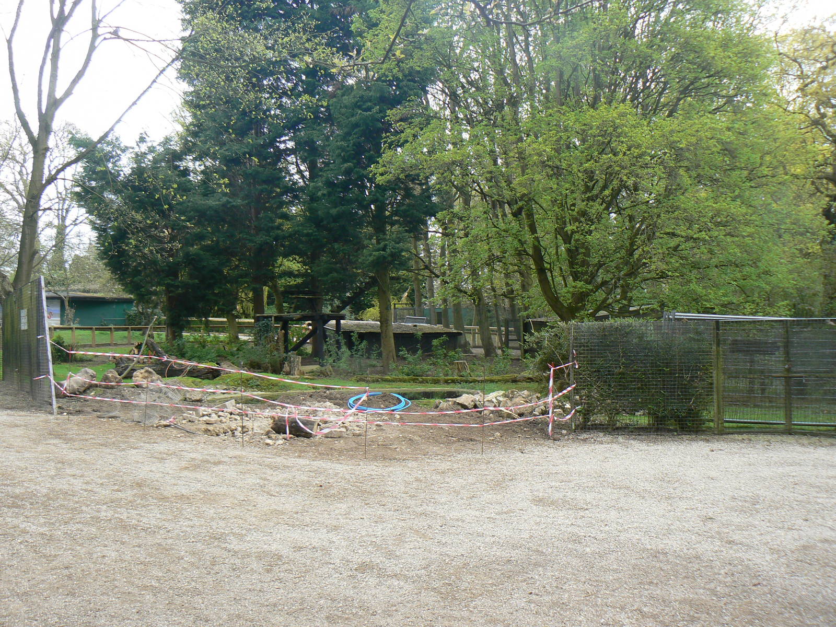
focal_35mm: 36
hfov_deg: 51.4
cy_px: 314
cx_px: 418
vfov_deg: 39.7
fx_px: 869
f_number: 4.5
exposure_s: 1/100
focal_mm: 6
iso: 80
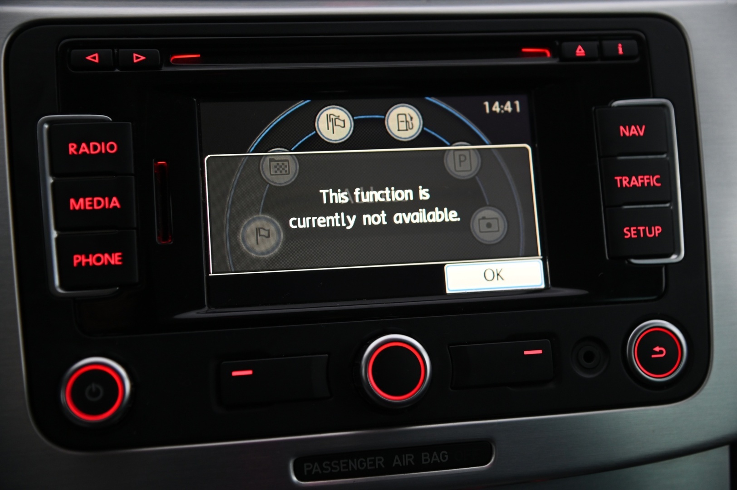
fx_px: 1125
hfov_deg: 36.3
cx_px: 368
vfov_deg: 24.6
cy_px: 245
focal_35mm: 55
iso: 2000
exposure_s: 1/40
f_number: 4
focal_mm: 55
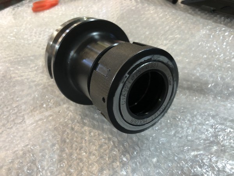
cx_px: 117
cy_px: 88
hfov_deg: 63.4
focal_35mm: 28
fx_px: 189
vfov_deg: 49.7
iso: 64
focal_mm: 3.99
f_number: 1.8
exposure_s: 1/15
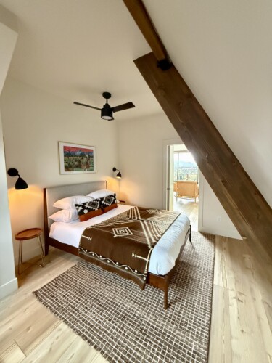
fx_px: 147
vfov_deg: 102.1
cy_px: 182
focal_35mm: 14
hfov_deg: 85.7
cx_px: 136
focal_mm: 2.22
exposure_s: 1/60
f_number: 2.2
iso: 1250
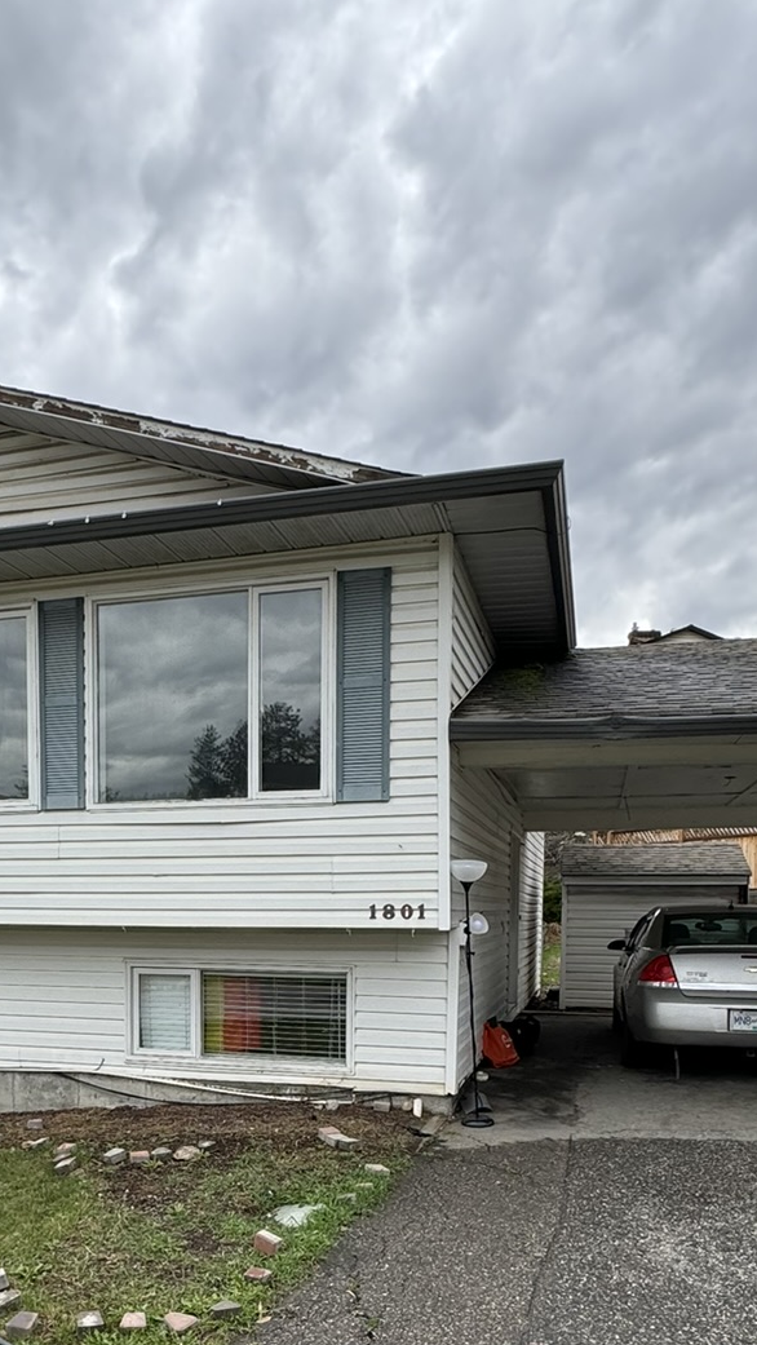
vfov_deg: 61.2
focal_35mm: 30
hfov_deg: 38.4
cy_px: 986
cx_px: 235
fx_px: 1070
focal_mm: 2.22
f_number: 2.2
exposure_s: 1/218
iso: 40
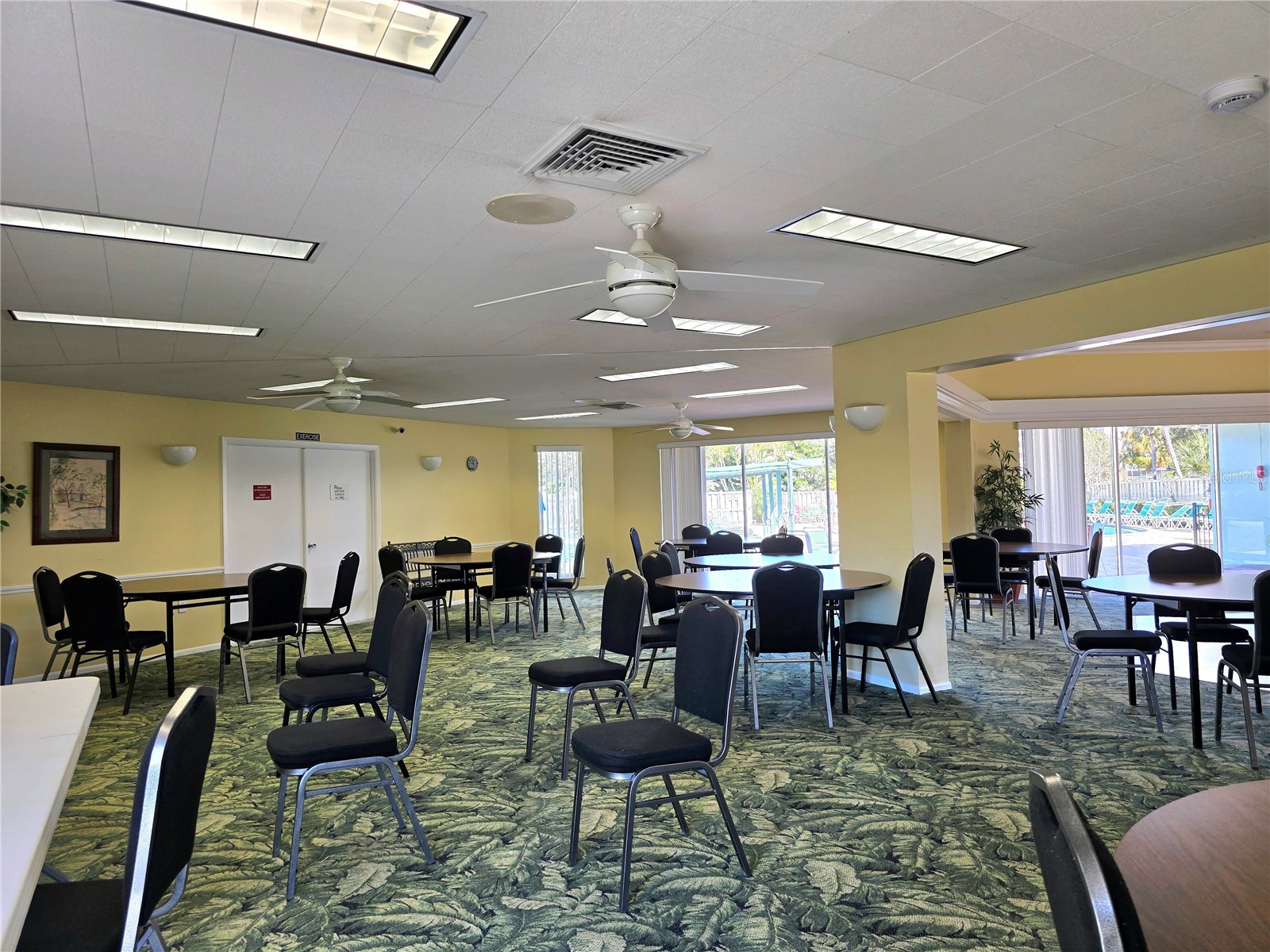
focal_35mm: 23
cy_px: 476
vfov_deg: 58.9
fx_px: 844
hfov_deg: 73.9
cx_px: 635
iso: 40
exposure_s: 1/120
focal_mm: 6.3
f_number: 1.7
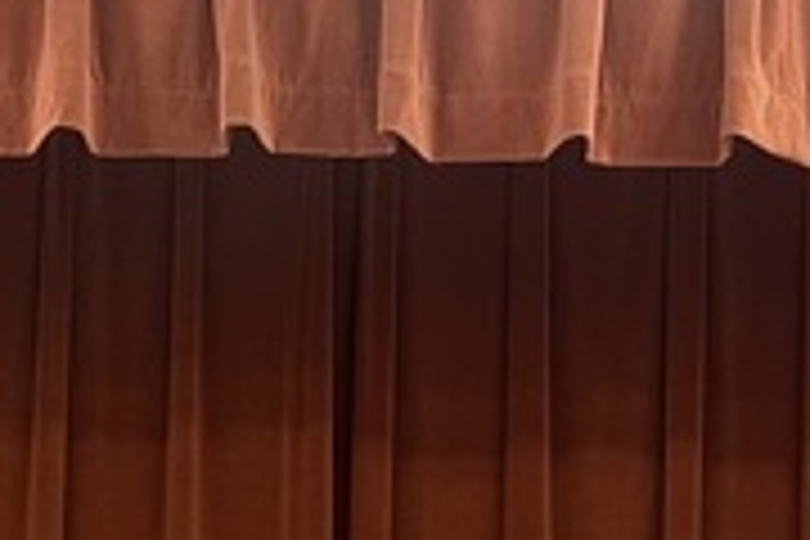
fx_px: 3195
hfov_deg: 14.4
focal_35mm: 142
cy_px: 1228
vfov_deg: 8.9
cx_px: 140
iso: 250
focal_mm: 6.86
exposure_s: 1/60
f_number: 1.78
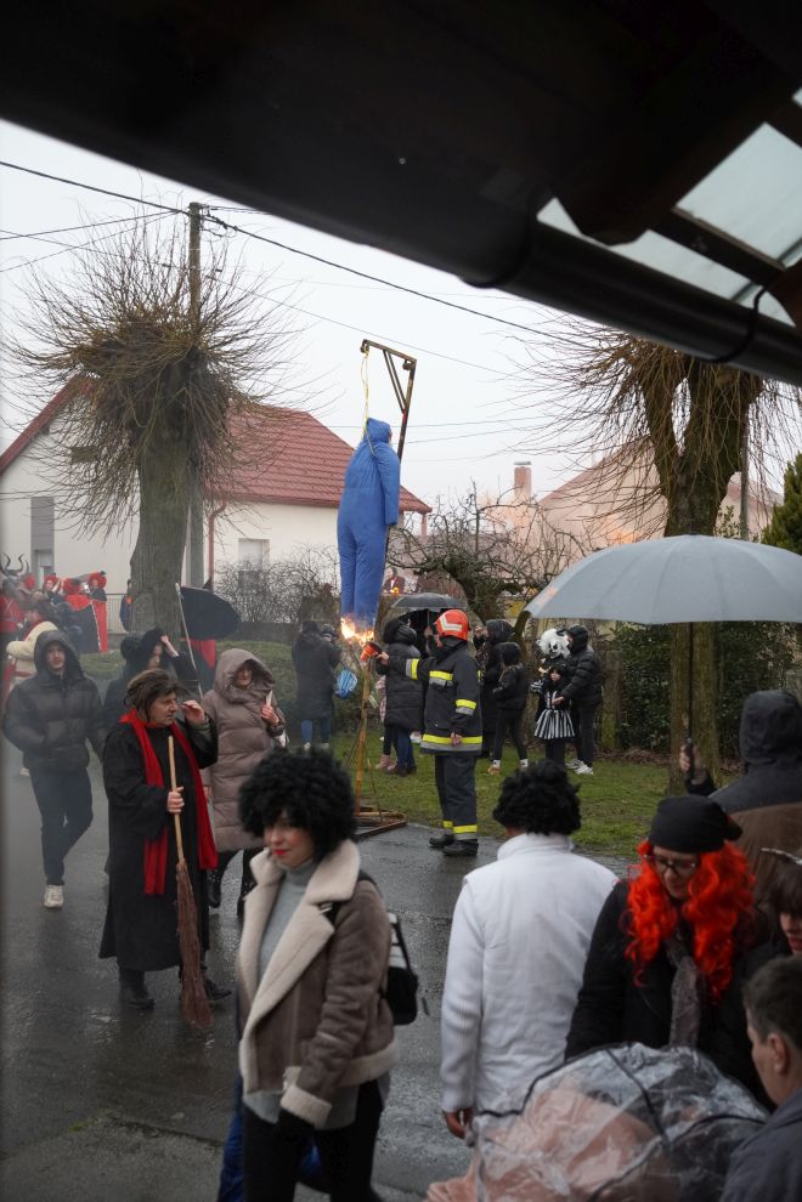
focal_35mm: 45
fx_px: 1494
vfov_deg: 43.9
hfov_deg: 30.1
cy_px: 601
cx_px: 401
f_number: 3.2
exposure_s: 1/125
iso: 1600
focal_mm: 29.8
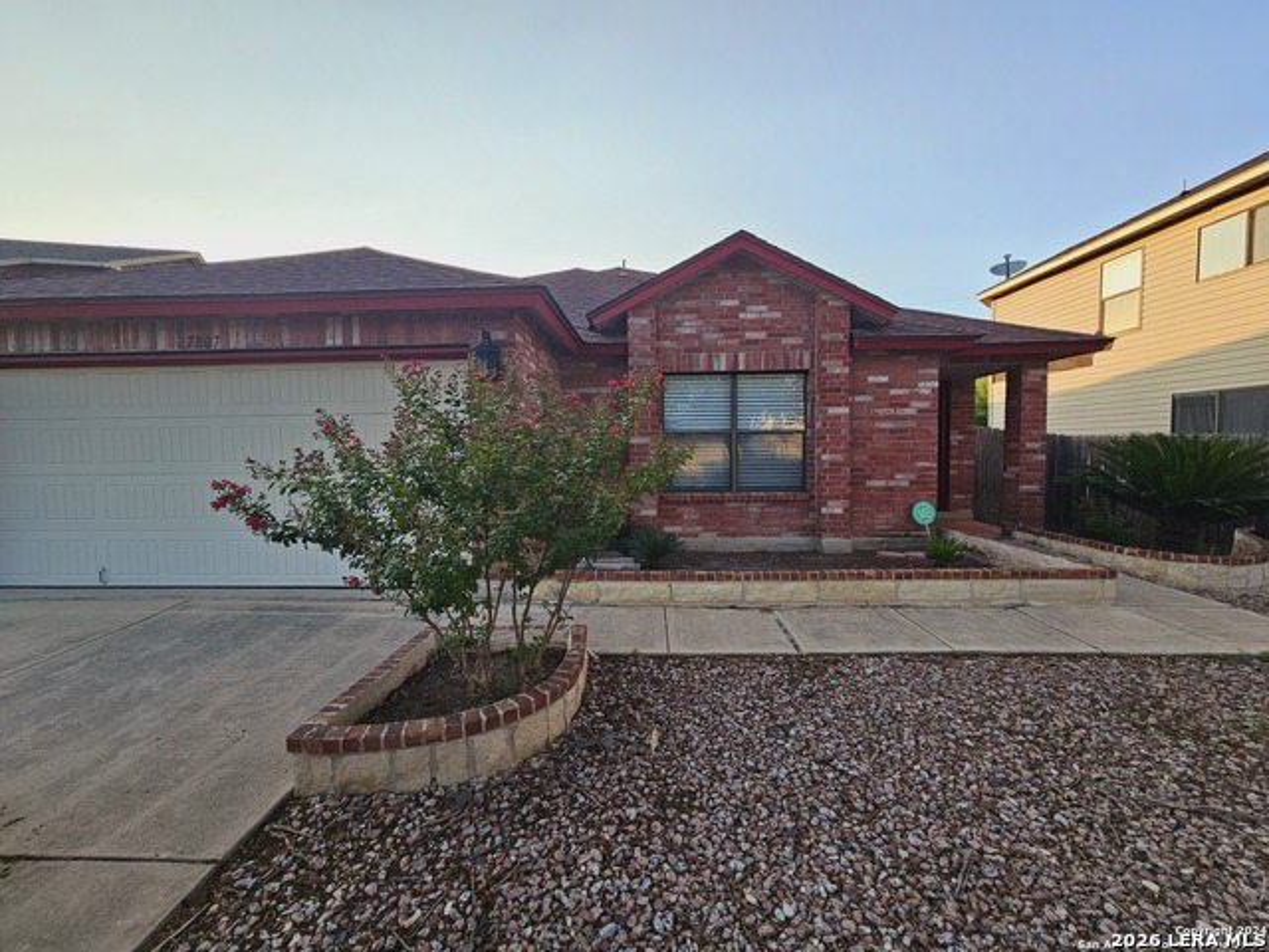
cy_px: 476
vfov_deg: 89.9
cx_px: 634
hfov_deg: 106.2
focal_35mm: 13
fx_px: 477
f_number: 2.2
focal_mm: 2.2
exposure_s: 1/353
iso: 50
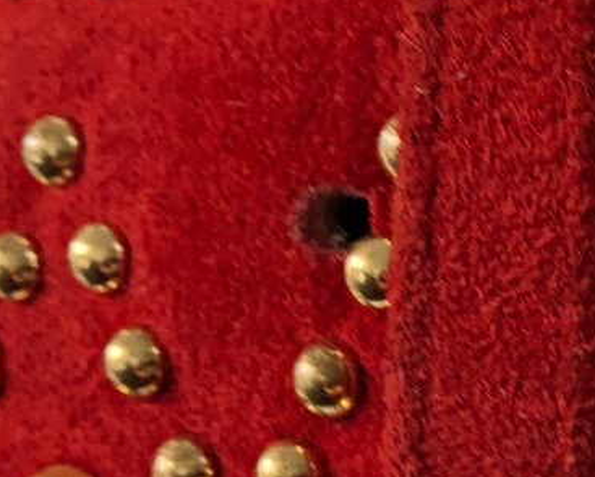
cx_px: 1229
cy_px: 414
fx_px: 2643
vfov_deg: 10.3
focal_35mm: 150
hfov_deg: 11.5
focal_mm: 3.99
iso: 64
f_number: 1.8
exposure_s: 1/120
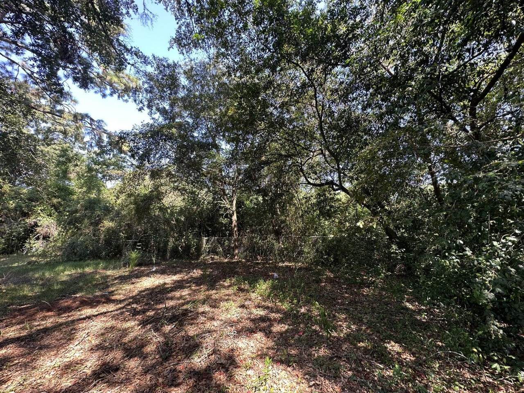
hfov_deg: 102.1
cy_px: 196
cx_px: 262
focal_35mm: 14
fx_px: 212
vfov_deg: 85.7
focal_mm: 2.22
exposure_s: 1/99
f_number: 2.2
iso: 50
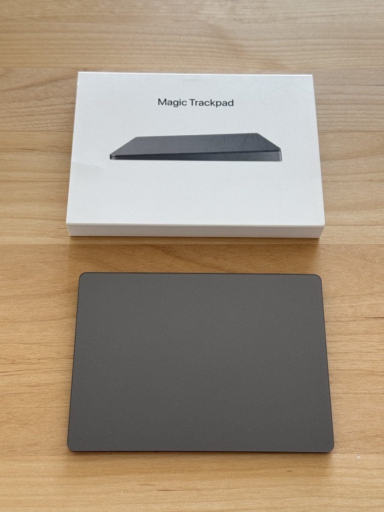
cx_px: 192
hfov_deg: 30.3
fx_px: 710
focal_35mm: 48
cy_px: 256
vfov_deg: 39.7
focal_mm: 6.76
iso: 80
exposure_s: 1/121
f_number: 1.78
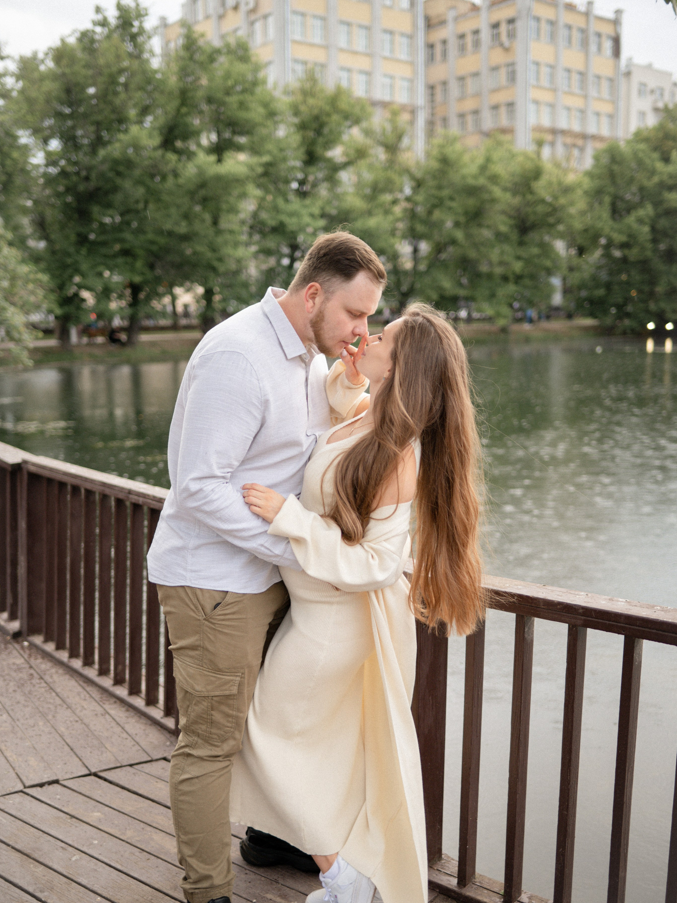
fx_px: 991
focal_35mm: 38
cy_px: 484
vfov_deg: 48.9
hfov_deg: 37.7
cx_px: 338
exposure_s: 1/250
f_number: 2
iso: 320
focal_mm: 35
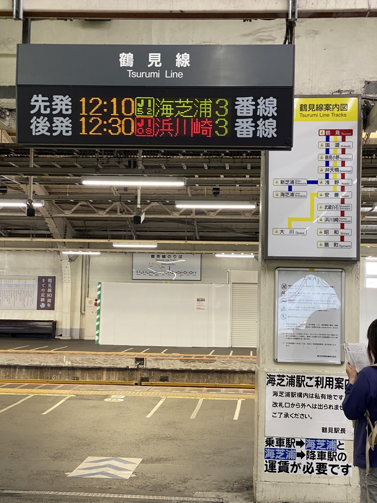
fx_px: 755
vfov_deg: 36.8
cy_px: 252
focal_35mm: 52
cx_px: 188
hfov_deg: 28.0
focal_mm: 6
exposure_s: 1/100
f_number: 2
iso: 125
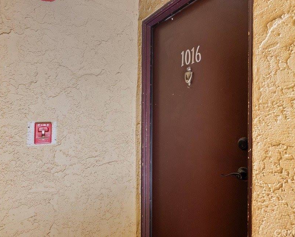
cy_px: 113
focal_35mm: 19
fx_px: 166
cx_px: 171
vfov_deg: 70.9
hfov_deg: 82.6
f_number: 4
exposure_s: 1/4
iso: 2000
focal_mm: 16
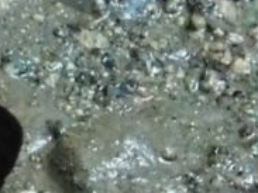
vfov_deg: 0.9
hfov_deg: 1.2
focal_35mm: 1721
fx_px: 12819
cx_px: -207
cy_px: 368
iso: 800
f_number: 5.9
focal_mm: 70
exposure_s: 1/10
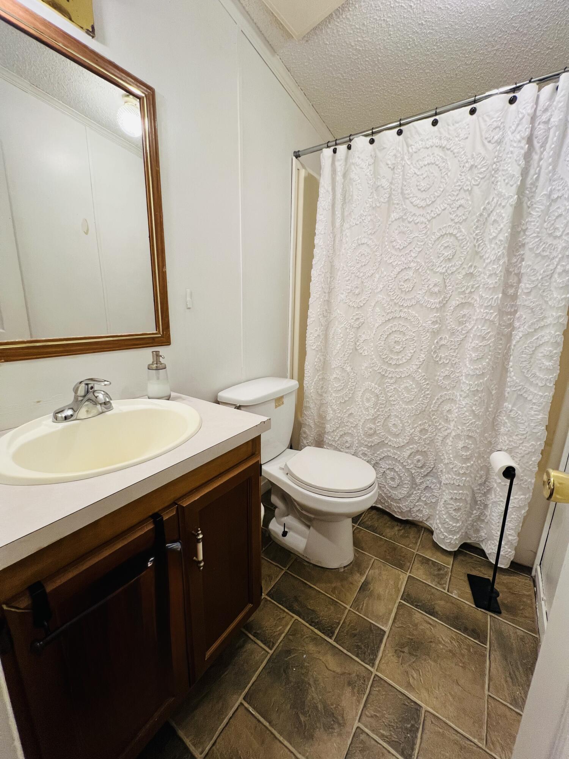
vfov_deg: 106.2
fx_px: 285
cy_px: 380
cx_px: 284
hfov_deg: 89.9
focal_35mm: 13
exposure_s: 1/120
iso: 200
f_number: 1.8
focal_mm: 1.57
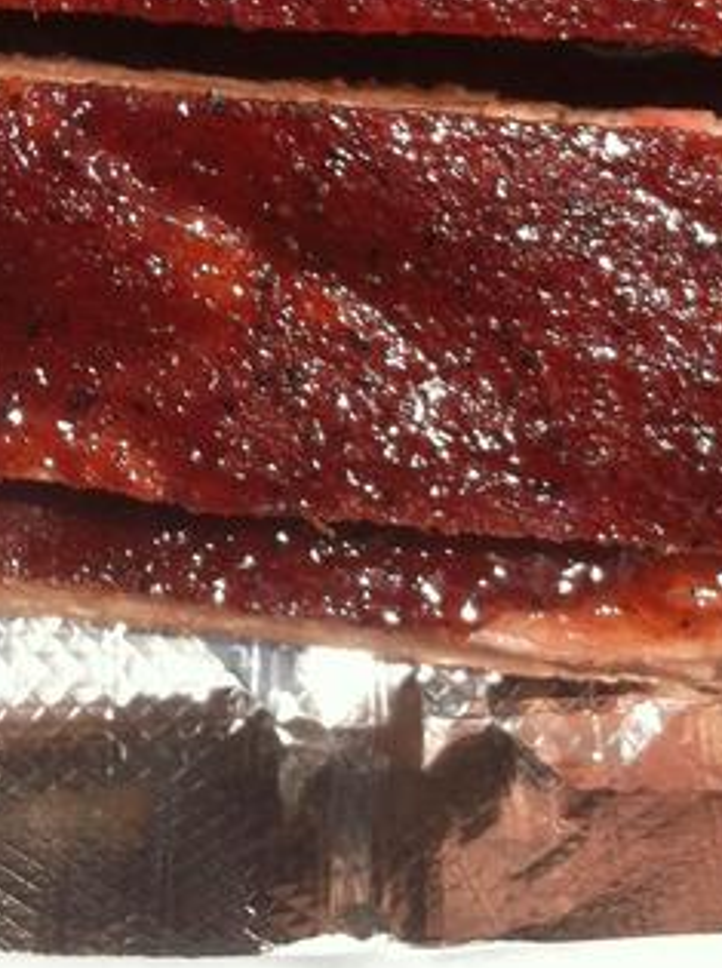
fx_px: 2790
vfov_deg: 18.9
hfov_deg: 14.7
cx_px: 273
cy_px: -114
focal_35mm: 100
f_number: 2.8
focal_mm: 3.85
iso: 80
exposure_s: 1/1579
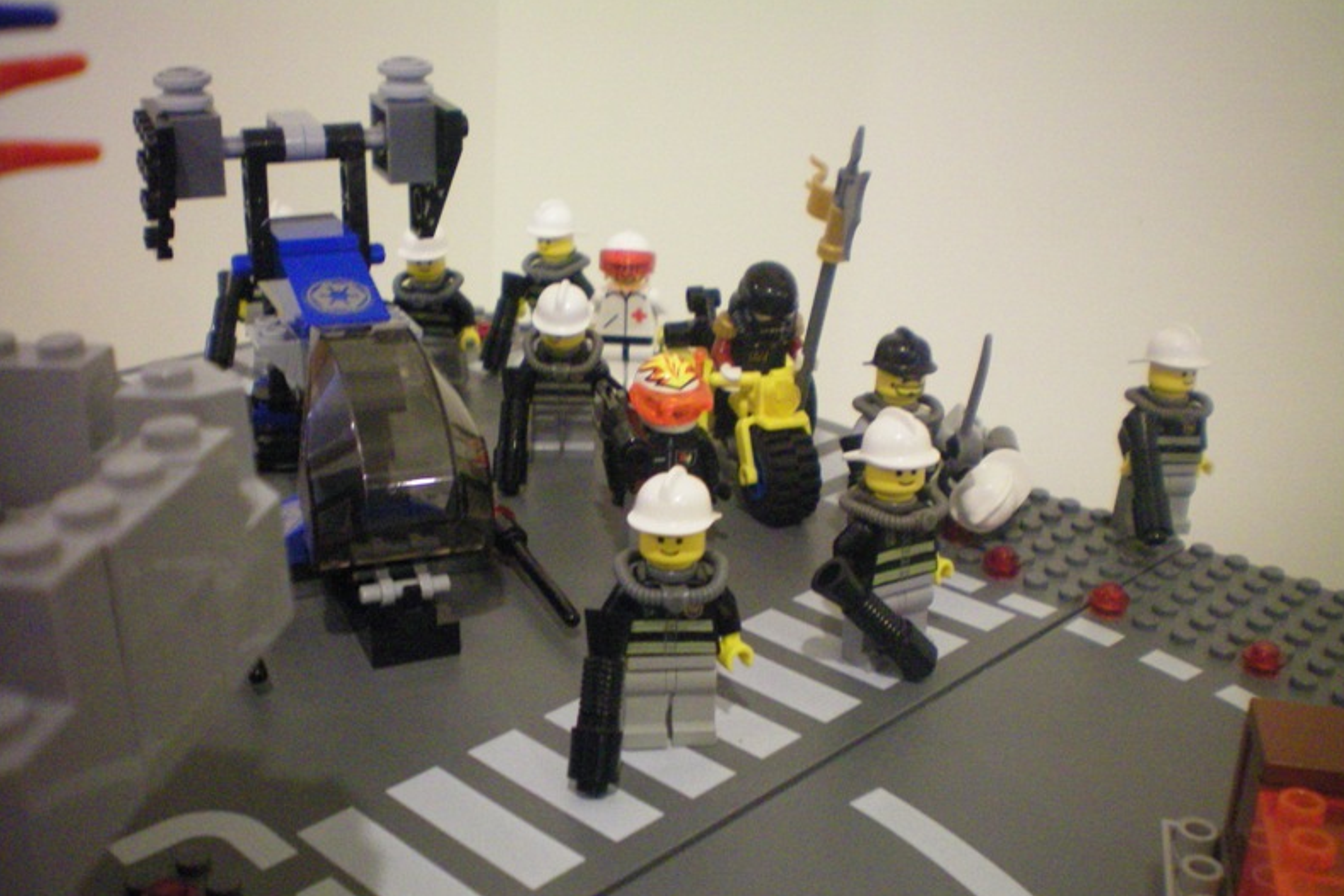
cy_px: 500
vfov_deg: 33.4
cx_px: 679
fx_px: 1494
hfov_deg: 48.4
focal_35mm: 40
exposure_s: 1/15
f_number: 3.1
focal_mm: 6.3
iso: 400
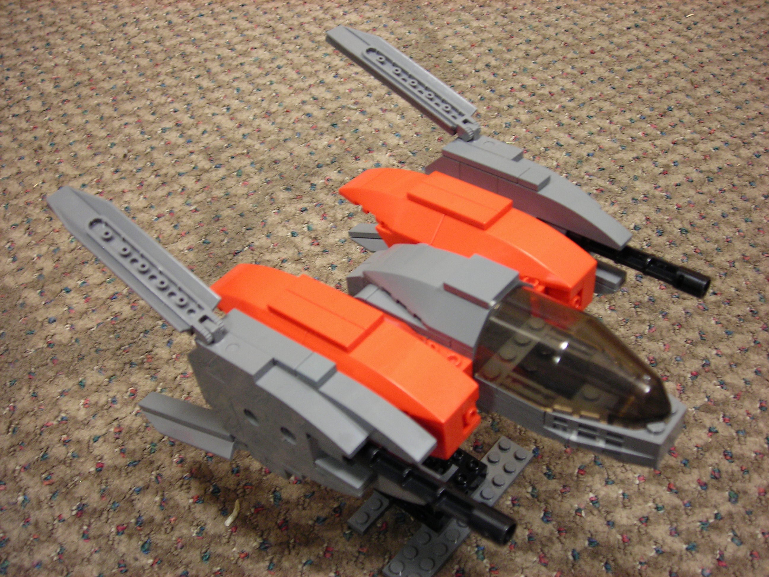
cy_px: 288
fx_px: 844
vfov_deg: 37.7
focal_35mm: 38
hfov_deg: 49.0
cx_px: 384
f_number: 3.2
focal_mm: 6.3
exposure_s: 1/3.9
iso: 120
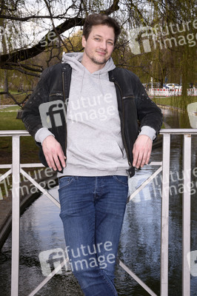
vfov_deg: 34.5
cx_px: 98
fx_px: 477
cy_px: 148
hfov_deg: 23.3
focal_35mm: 58
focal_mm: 58
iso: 640
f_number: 11
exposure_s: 1/160
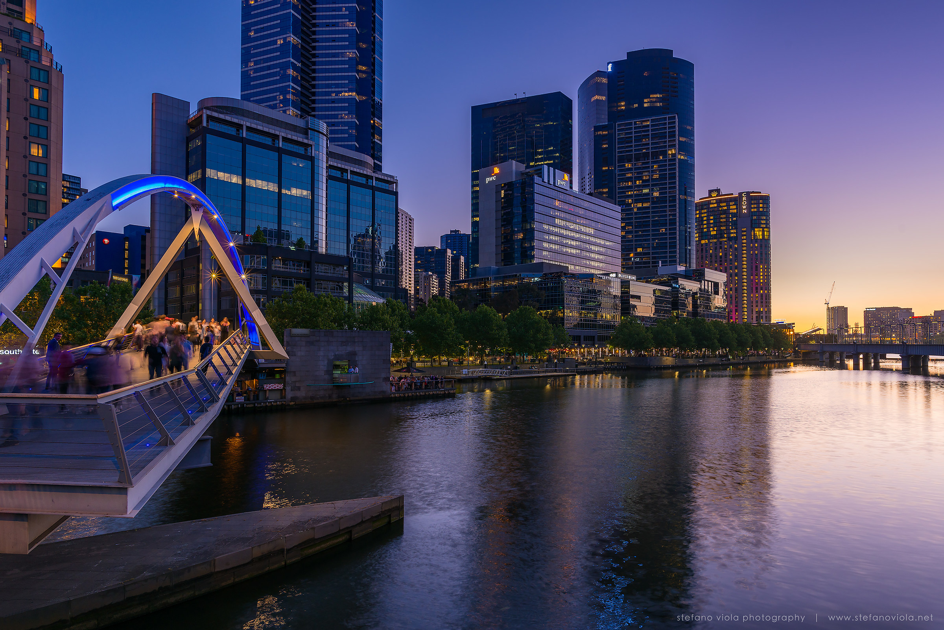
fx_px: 525
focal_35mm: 20
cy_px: 315
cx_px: 472
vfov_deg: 62.0
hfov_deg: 84.0
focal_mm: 20
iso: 100
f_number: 8
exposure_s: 1.6
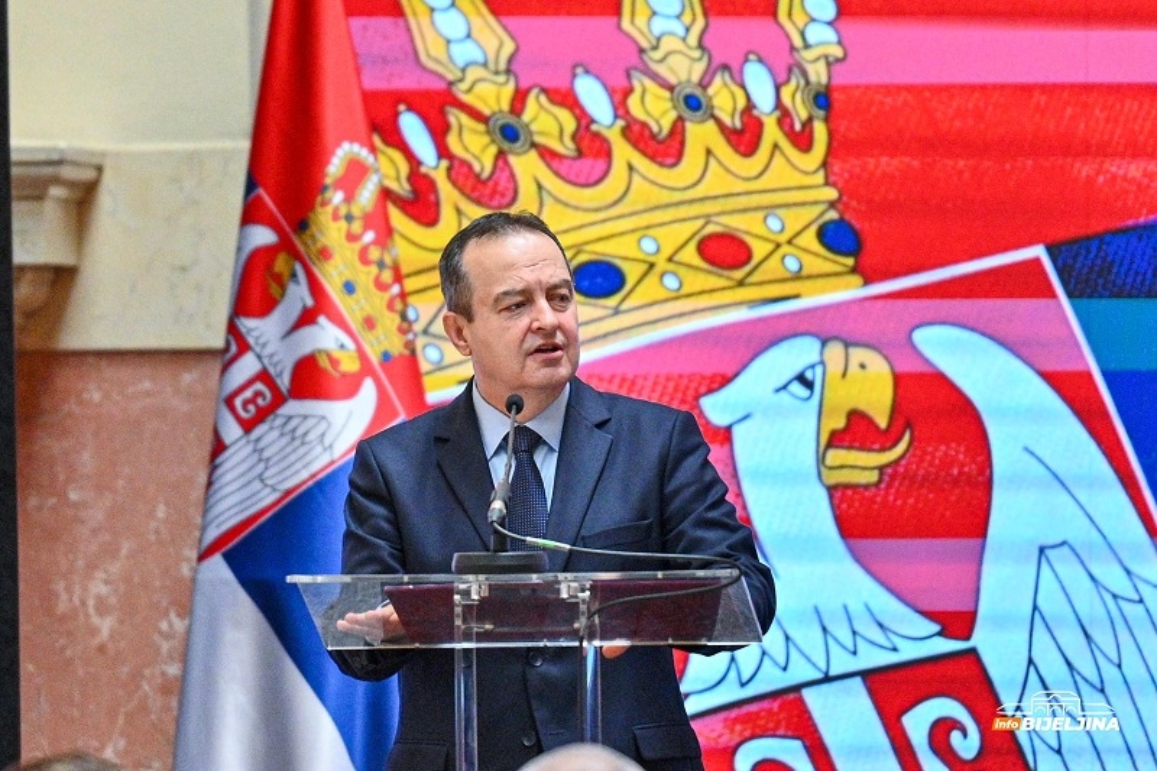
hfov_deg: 6.9
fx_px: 9639
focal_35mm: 300
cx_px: 578
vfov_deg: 4.6
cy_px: 386
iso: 2500
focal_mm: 200
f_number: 2.8
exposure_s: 1/1000
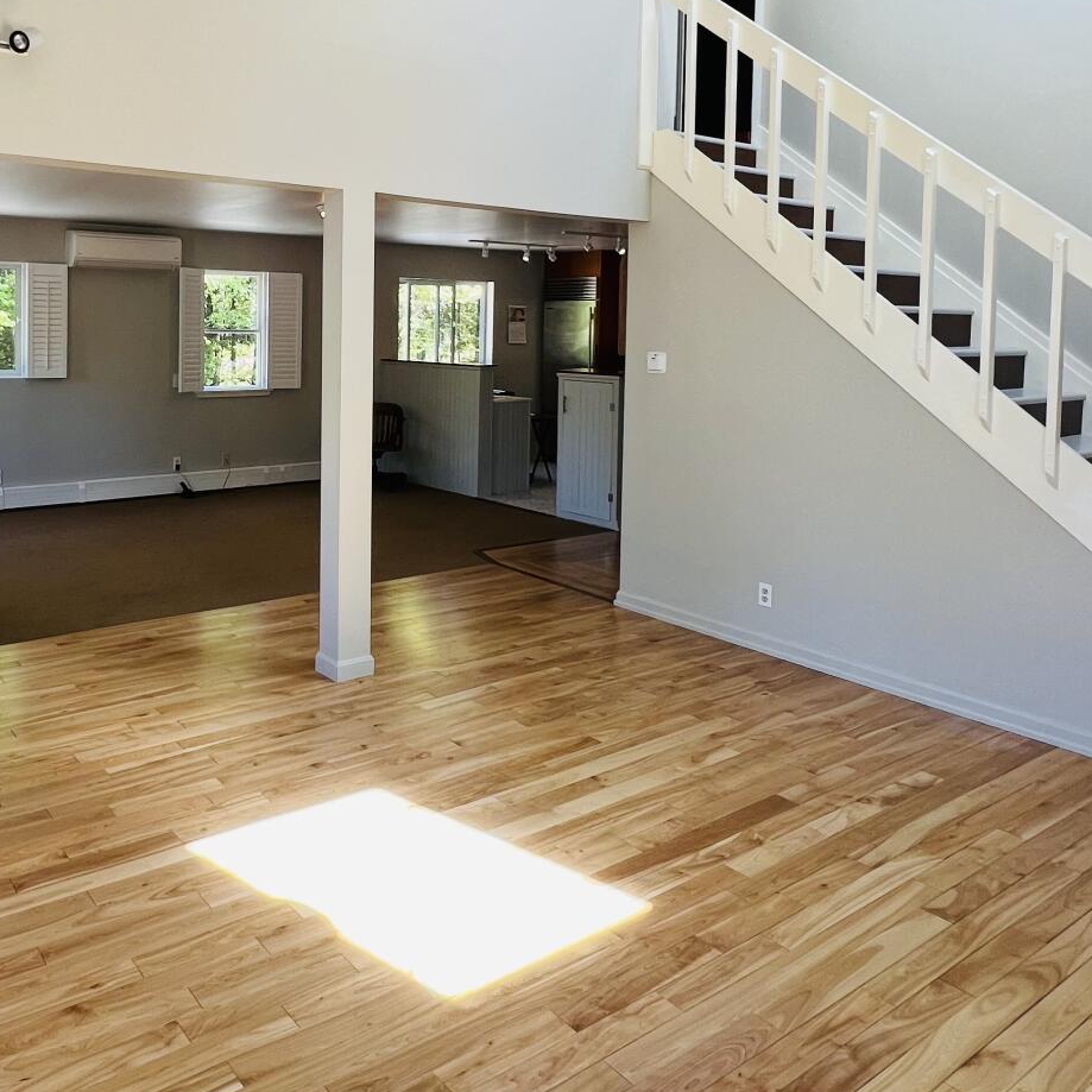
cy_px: 373
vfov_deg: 61.6
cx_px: 292
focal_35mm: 25
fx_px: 892
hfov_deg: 60.0
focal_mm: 1.57
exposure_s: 1/99
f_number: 1.8
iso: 50
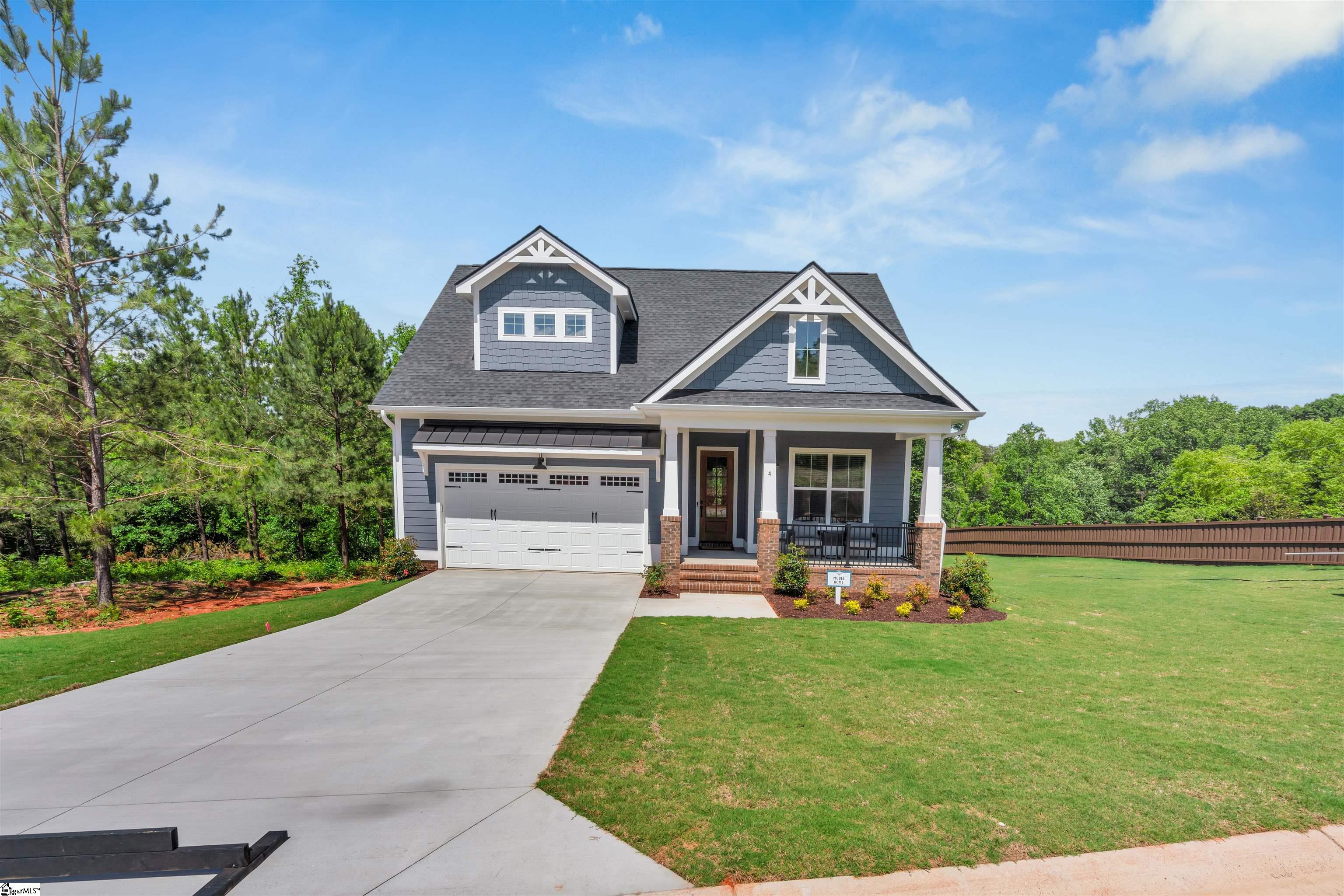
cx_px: 672
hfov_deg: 96.7
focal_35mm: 16
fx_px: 597
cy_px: 448
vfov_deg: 73.8
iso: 160
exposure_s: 1/640
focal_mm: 16
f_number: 9
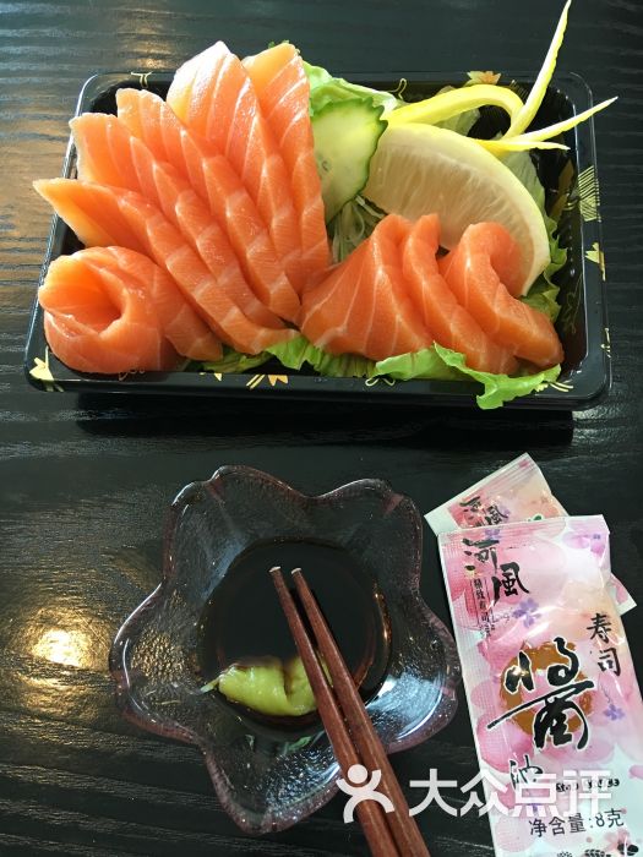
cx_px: 322
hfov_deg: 48.2
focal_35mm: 29
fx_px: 718
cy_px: 428
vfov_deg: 61.7
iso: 80
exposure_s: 1/17
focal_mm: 4.15
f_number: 2.2
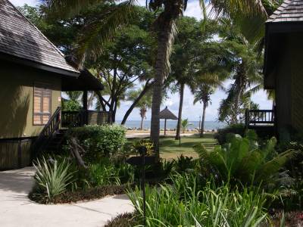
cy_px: 114
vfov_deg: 37.7
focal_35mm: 38
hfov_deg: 49.0
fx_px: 333
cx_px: 152
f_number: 6.6
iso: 80
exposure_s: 1/250
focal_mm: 6.3
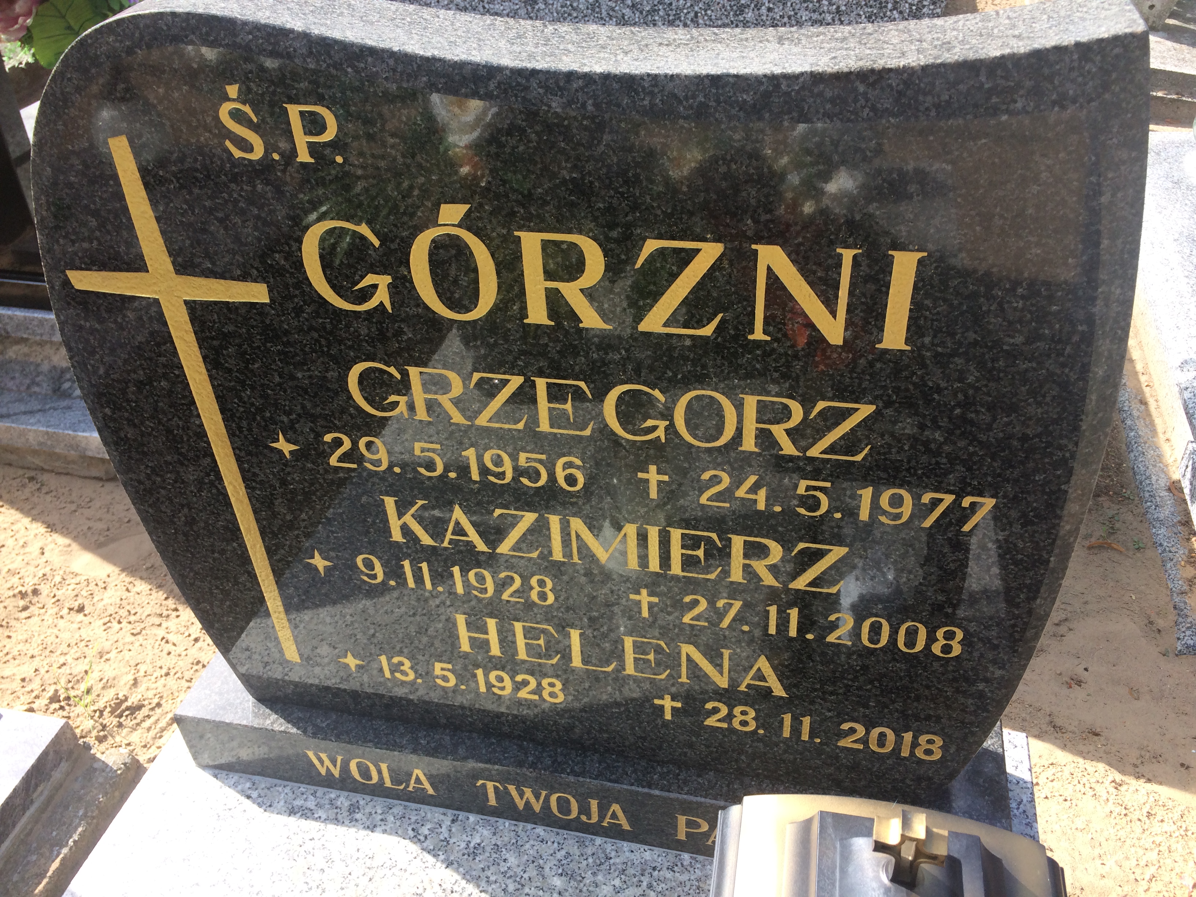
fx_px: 1002
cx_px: 598
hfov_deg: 61.7
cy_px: 448
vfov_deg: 48.2
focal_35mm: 29
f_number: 2.2
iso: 32
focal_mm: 4.15
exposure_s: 1/494
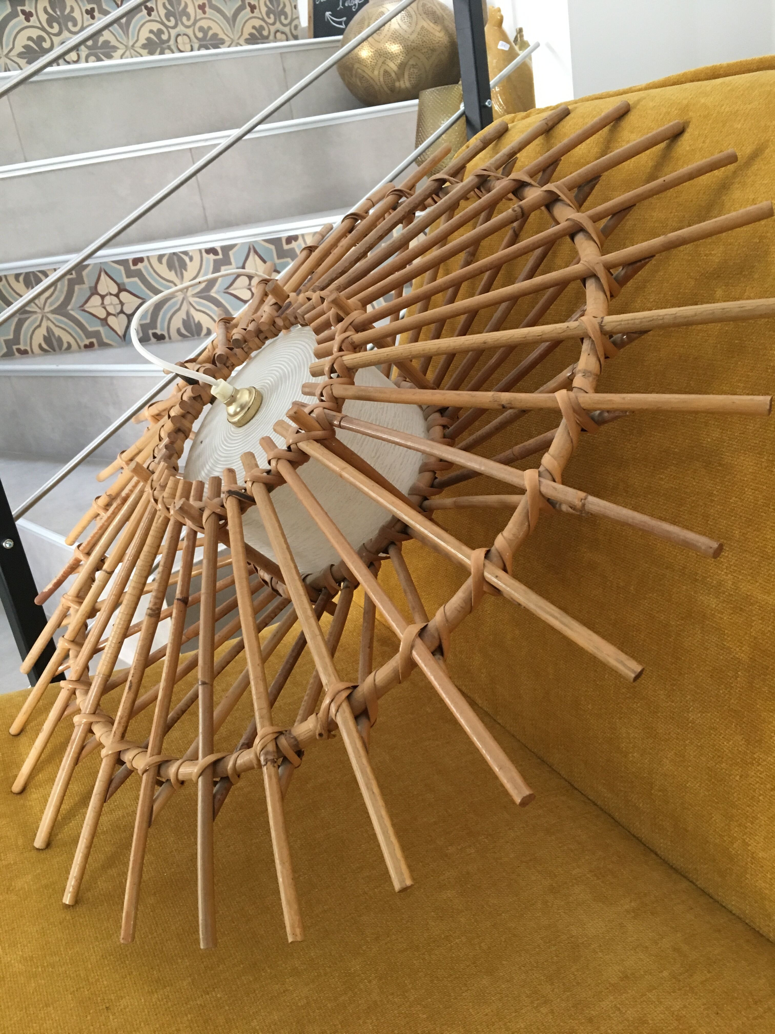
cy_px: 517
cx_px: 388
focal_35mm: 29
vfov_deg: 61.7
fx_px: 866
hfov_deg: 48.2
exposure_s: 1/33
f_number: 2.2
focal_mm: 4.15
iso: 160
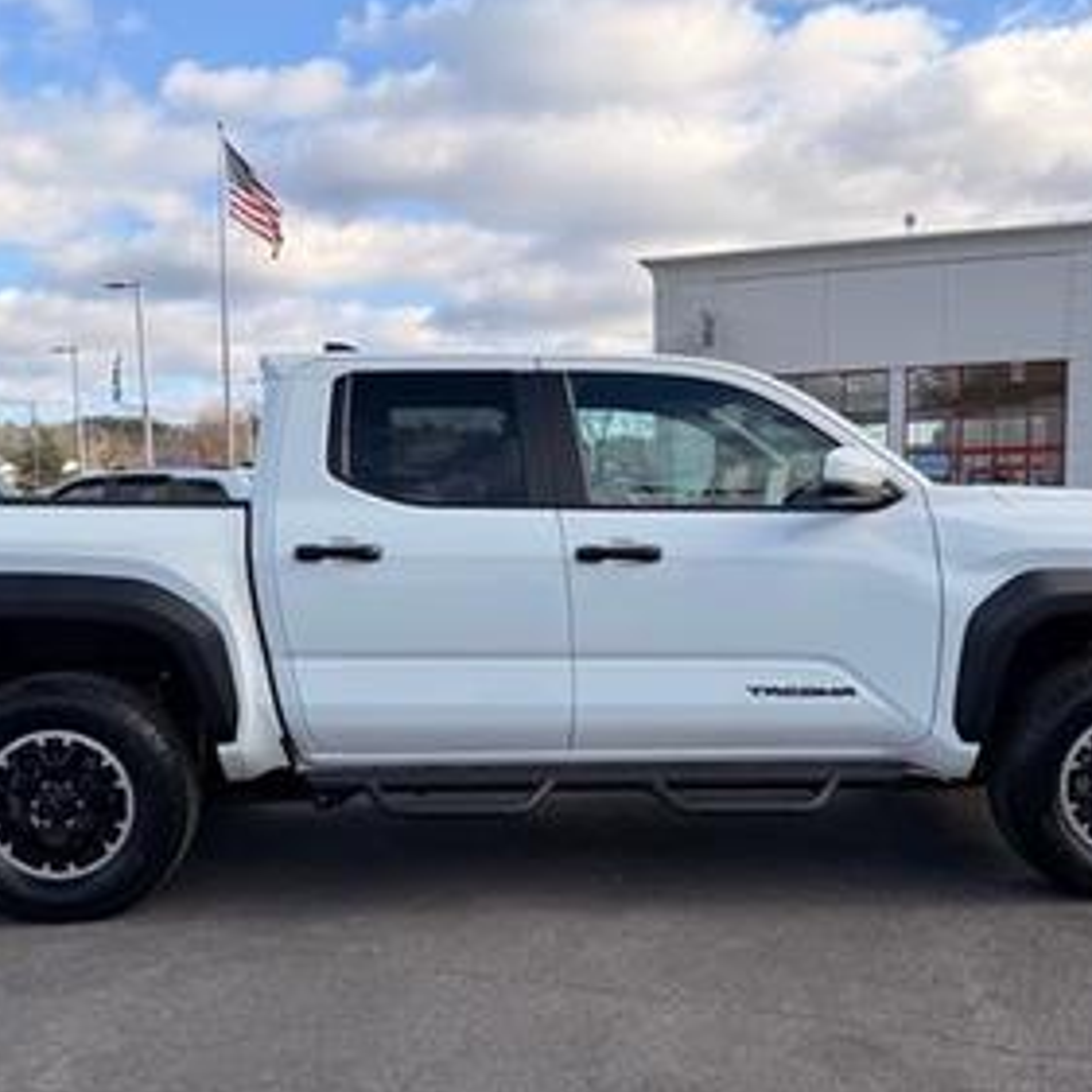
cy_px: 661
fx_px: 1356
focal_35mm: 38
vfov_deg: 43.6
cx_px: 513
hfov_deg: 43.8
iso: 80
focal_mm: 6.76
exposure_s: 1/2525
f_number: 1.78
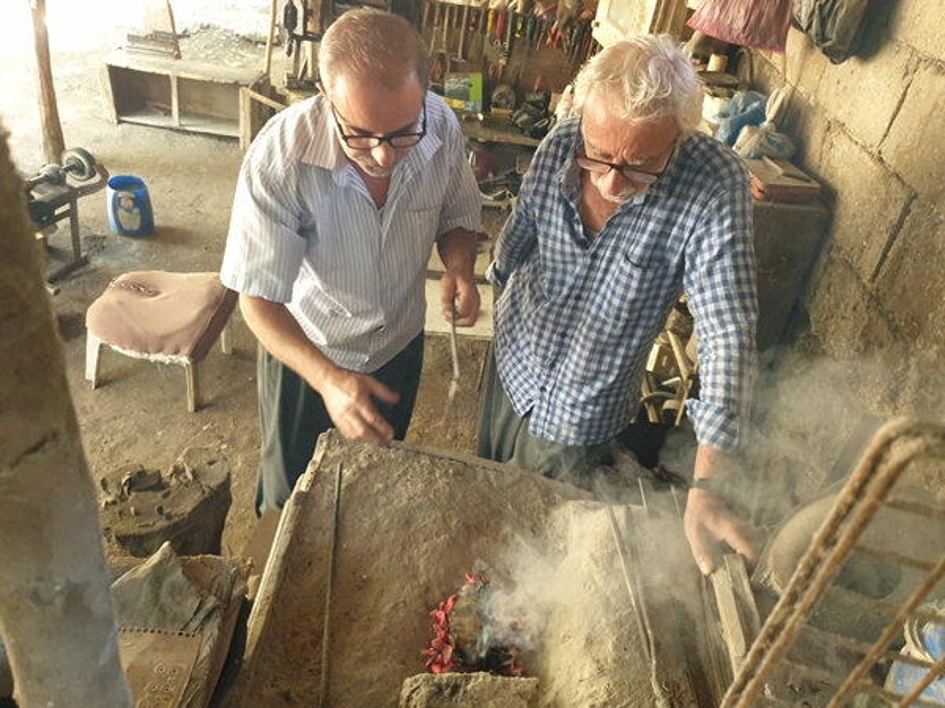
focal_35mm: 26
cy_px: 354
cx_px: 472
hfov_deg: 67.3
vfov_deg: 53.1
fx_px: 710
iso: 320
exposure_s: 1/50
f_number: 1.5
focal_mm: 4.3
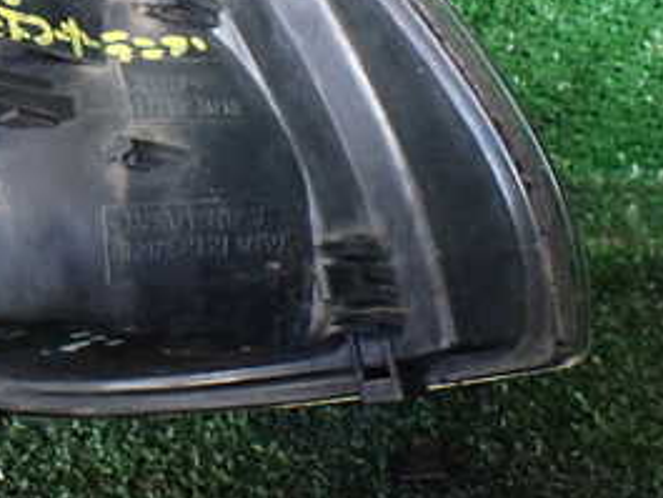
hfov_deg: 26.6
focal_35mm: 68
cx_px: -40
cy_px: 48
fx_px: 1303
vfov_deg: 21.2
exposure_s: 1/100
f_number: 2.3
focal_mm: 5.4
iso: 800
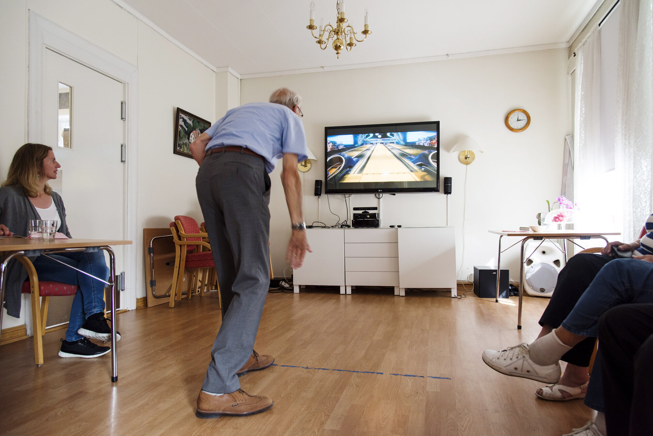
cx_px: 326
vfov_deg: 53.2
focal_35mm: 24
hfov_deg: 73.7
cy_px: 218
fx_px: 435
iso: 800
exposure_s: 1/80
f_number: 5
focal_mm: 24
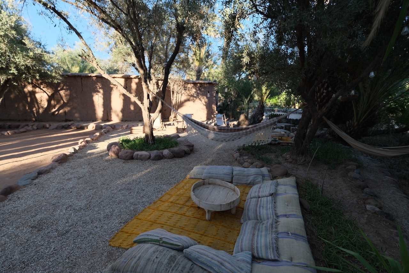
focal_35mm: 15
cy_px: 136
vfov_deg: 77.3
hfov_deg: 100.4
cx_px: 204
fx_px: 170
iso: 160
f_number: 4
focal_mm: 10
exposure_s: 1/110
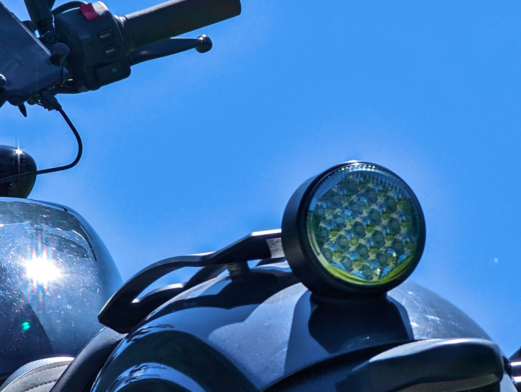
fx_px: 4236
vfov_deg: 5.3
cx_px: 331
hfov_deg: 7.0
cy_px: 237
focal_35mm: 281
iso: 33
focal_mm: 19
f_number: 3.5
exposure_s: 1/546
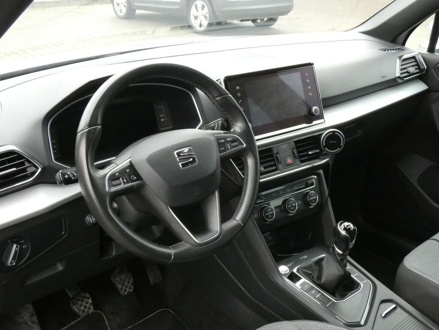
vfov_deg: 37.7
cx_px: 220
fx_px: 482
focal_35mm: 38
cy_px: 165
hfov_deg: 49.0
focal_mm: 6.8
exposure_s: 1/80
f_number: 5.6
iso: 1250
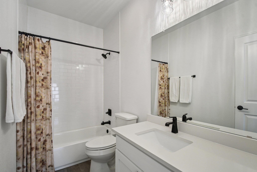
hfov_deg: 100.4
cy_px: 86
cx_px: 128
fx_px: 107
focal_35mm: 15
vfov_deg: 77.3
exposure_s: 1/25
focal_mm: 10
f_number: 8
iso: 400
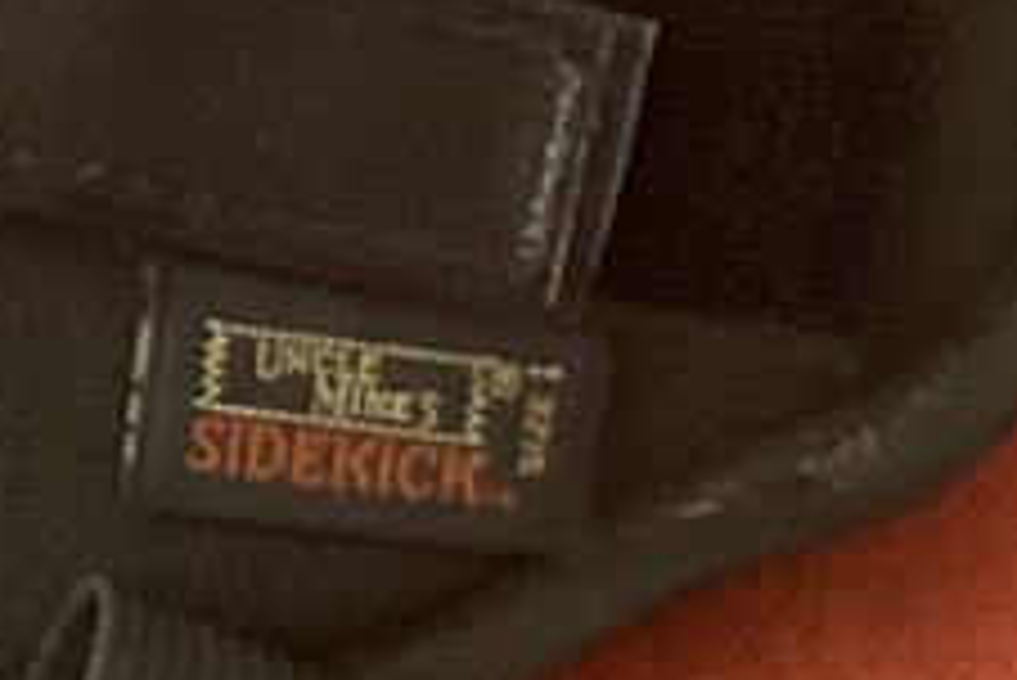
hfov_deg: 8.3
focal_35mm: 216
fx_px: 6106
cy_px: -133
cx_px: -1883
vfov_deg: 6.3
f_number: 2.4
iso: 400
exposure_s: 1/30
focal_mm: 3.3
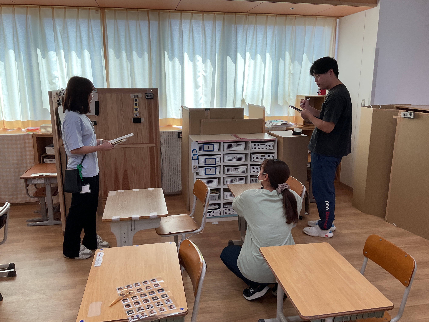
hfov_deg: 61.7
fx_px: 359
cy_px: 161
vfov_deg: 48.2
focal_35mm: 29
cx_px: 214
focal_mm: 3
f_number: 1.8
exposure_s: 1/120
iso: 20
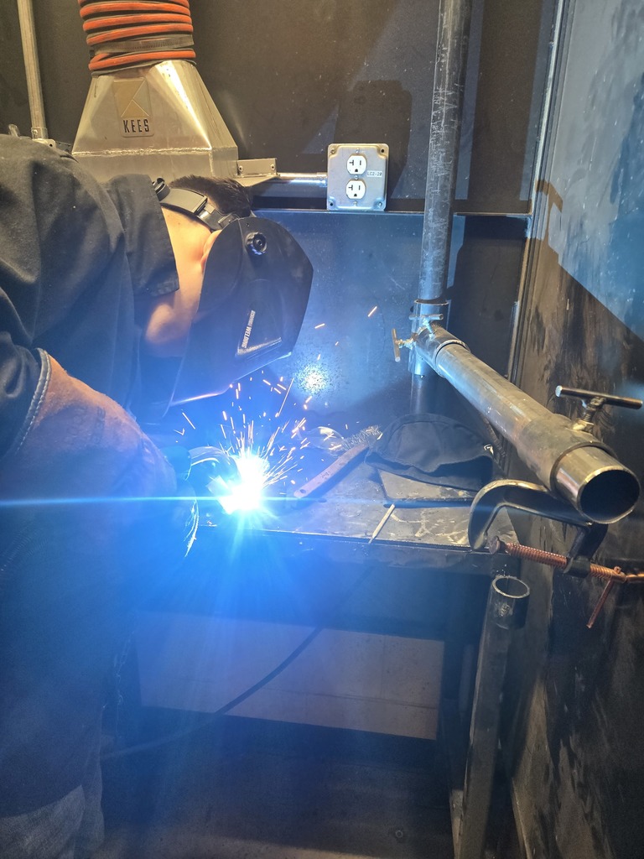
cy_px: 430
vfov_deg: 73.9
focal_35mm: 23
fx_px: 571
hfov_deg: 58.9
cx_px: 322
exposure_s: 1/180
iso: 200
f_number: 1.8
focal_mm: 5.4
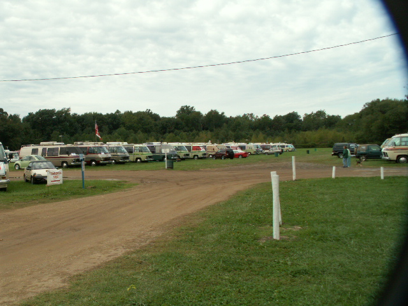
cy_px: 153
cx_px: 204
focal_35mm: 38
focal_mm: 6.25
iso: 50
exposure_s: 1/160
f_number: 5.6
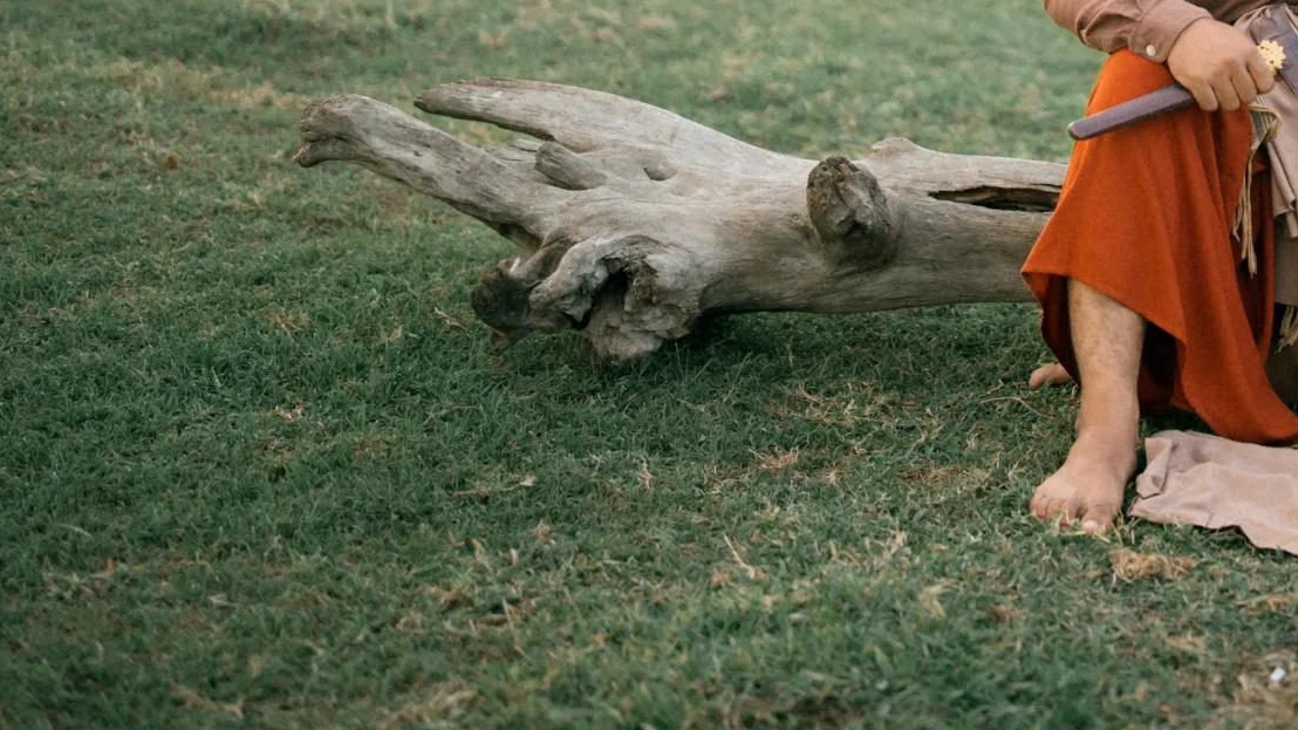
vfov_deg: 9.8
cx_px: 1379
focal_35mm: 121
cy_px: -256
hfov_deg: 17.2
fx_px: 4164
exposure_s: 1/1250
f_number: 1.2
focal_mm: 50
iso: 100
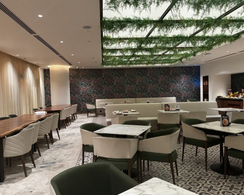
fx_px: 188
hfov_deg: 65.9
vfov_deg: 54.9
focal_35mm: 26
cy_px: 99
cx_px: 111
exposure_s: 1/54
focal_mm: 6.76
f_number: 1.78
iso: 250
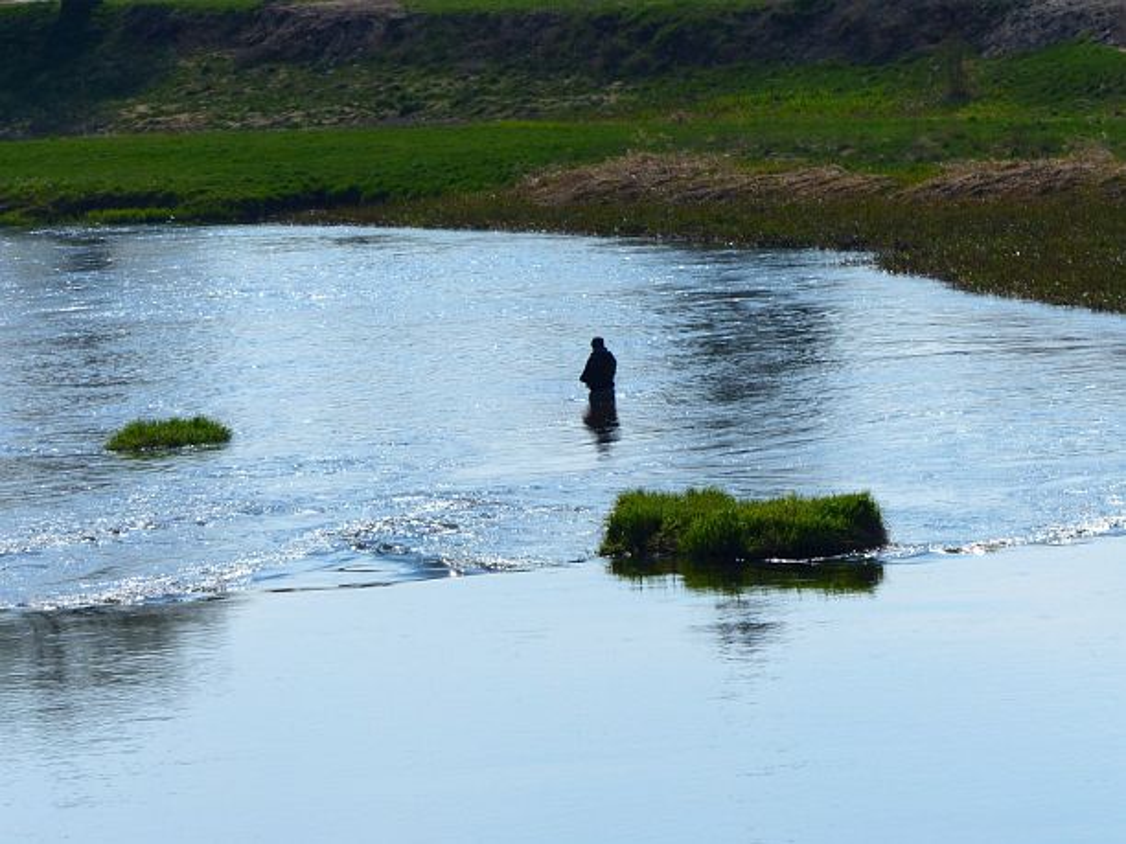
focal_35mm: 232
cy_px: 422
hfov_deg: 8.5
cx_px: 563
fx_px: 7547
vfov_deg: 6.4
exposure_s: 1/1600
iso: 100
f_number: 4
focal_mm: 41.8
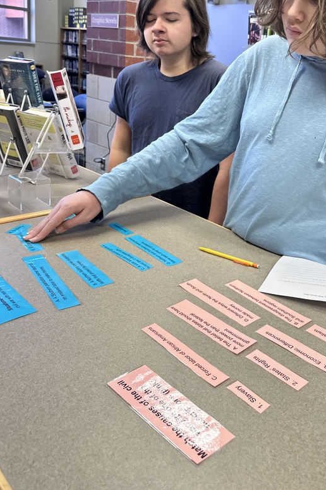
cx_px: 217
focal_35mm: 33
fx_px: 449
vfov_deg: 56.3
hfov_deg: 39.5
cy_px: 171
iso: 160
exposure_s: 1/120
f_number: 1.78
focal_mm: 6.86
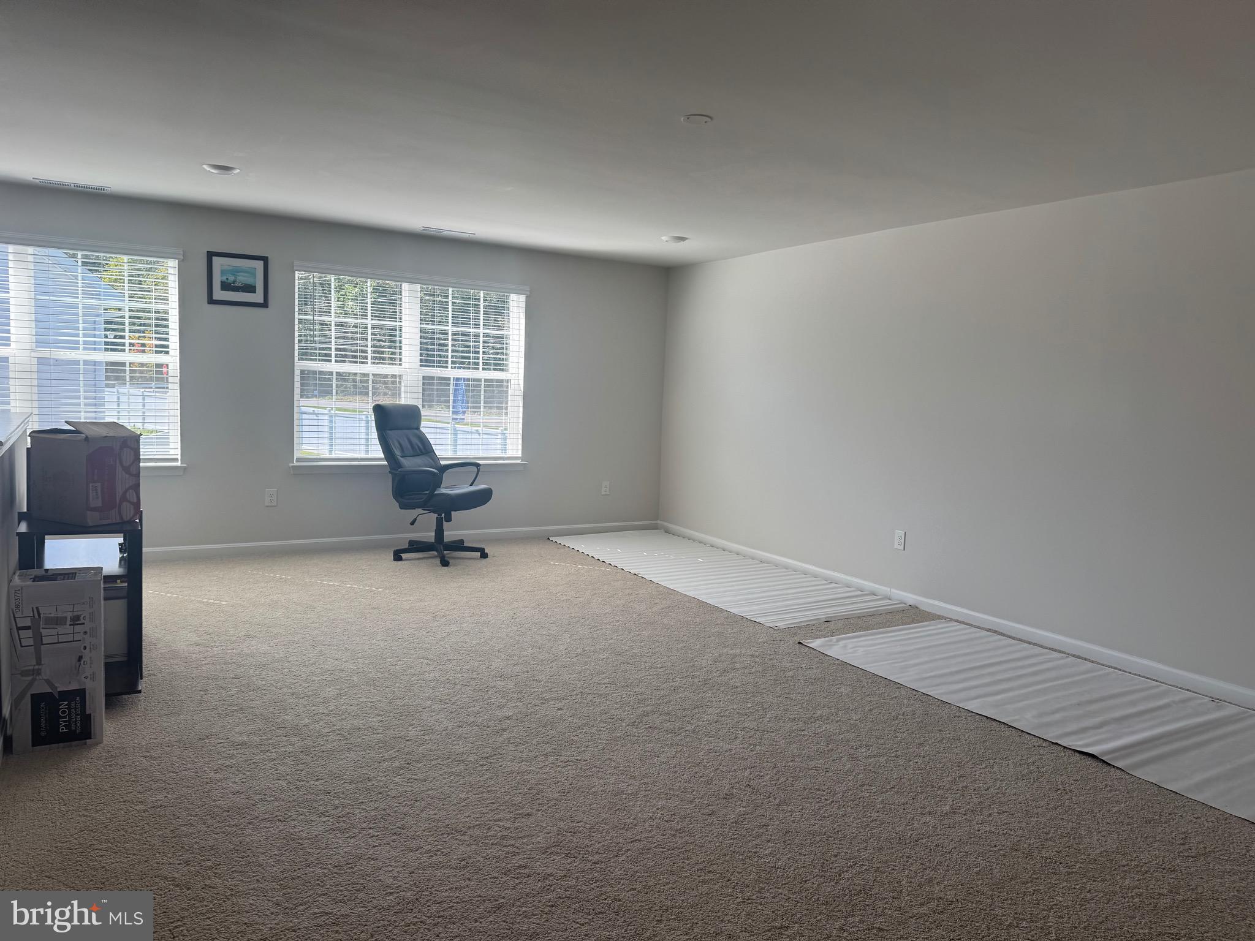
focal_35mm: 24
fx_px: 870
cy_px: 470
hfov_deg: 71.6
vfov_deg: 56.8
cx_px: 628
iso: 80
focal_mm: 6.76
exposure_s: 1/304
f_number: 1.78
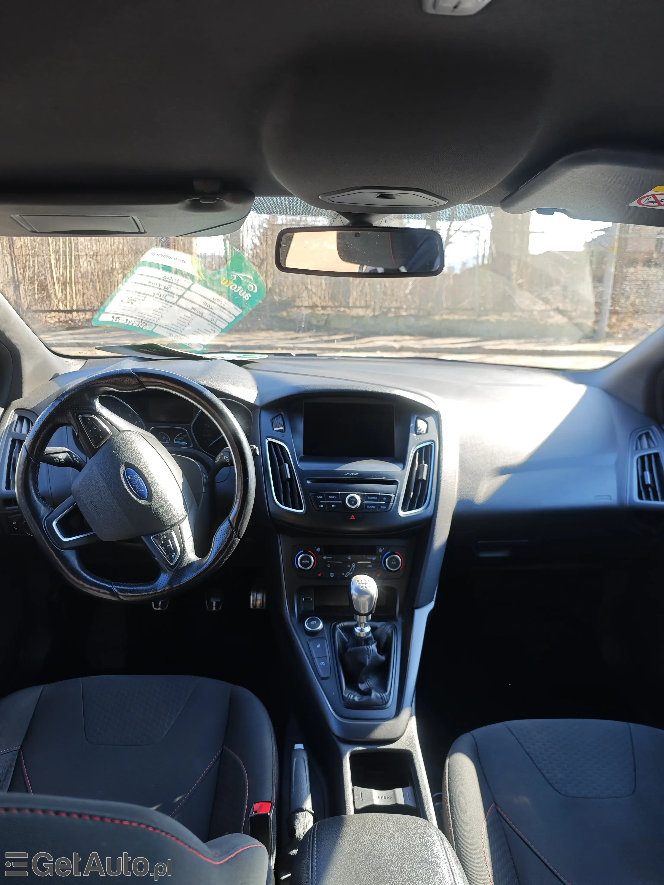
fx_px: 588
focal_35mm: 23
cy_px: 442
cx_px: 332
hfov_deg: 58.9
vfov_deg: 73.9
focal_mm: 8.72
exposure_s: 1/134
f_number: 2
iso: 50
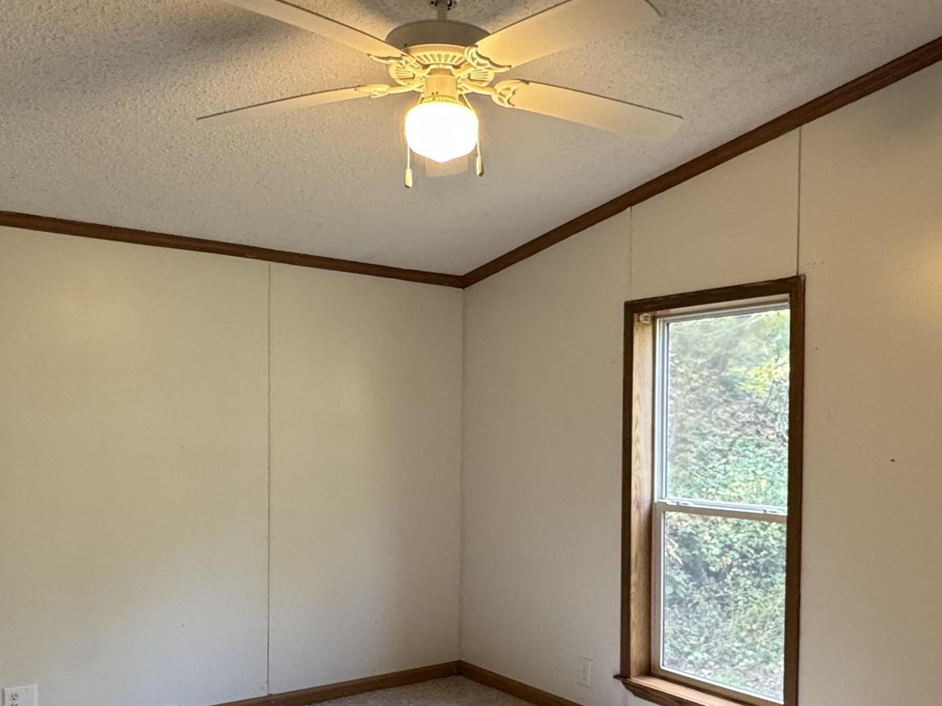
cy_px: 463
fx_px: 871
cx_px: 498
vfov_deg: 43.6
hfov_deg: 56.8
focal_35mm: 32
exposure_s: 1/120
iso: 320
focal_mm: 2.22
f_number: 2.2
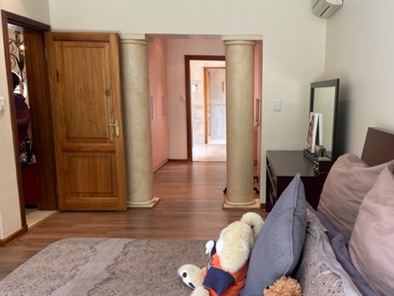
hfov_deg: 50.5
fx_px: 410
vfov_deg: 39.6
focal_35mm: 36
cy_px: 174
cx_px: 259
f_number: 1.6
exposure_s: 1/100
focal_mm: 4.2
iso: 100
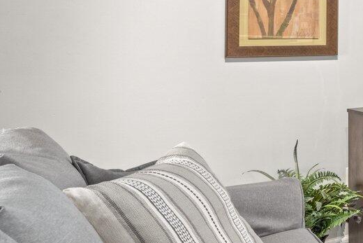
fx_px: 635
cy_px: 35
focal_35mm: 63
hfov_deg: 19.4
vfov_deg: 21.2
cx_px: 714
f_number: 9
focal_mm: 16
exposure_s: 1
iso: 500
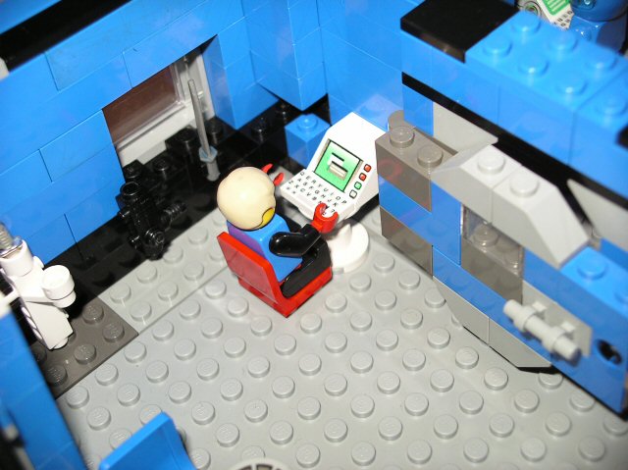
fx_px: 1124
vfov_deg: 23.6
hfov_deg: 31.2
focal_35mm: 62
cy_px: 235
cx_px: 314
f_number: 3.3
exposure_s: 1/50
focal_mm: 12.8
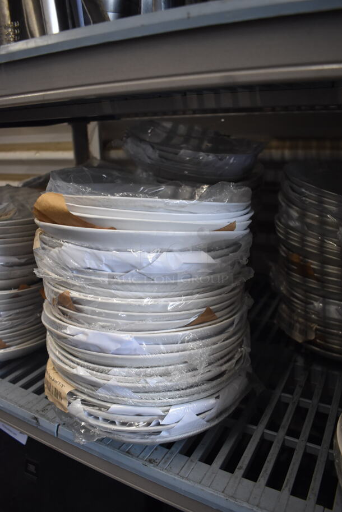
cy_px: 256
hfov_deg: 48.0
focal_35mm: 27
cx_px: 171
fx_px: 384
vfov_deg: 67.3
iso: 1100
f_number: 3.5
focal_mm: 18
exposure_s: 1/125
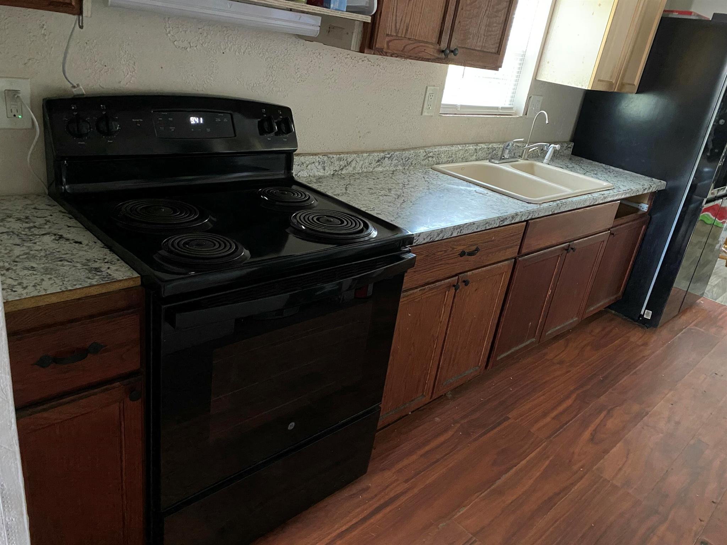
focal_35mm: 26
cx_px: 364
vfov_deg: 53.1
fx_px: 546
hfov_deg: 67.3
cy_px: 272
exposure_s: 1/30
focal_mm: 4.25
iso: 800
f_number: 1.8
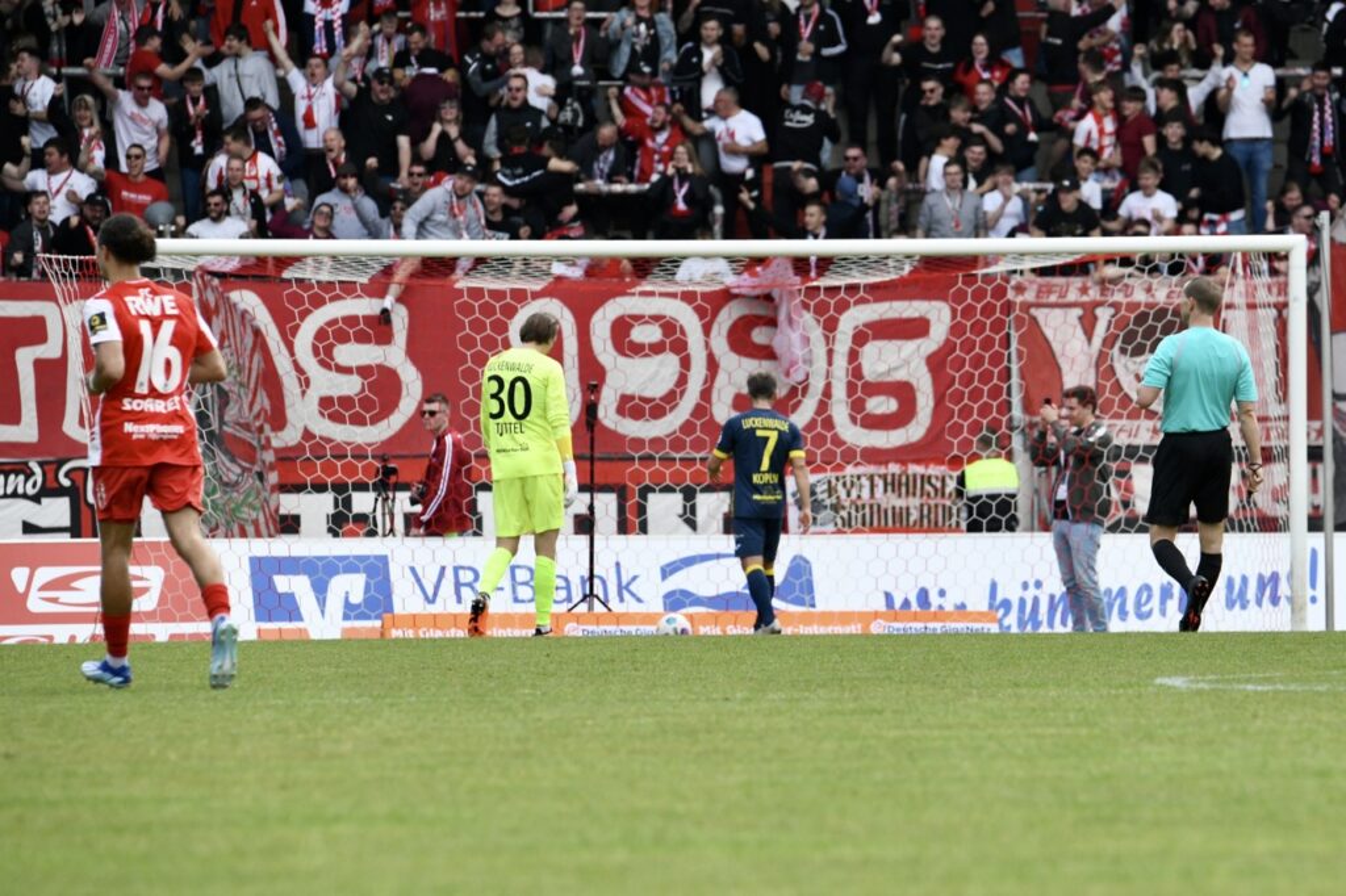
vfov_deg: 3.4
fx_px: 14950
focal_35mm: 400
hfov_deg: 5.2
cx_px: 673
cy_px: 448
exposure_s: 1/2000
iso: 2500
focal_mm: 400
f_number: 9
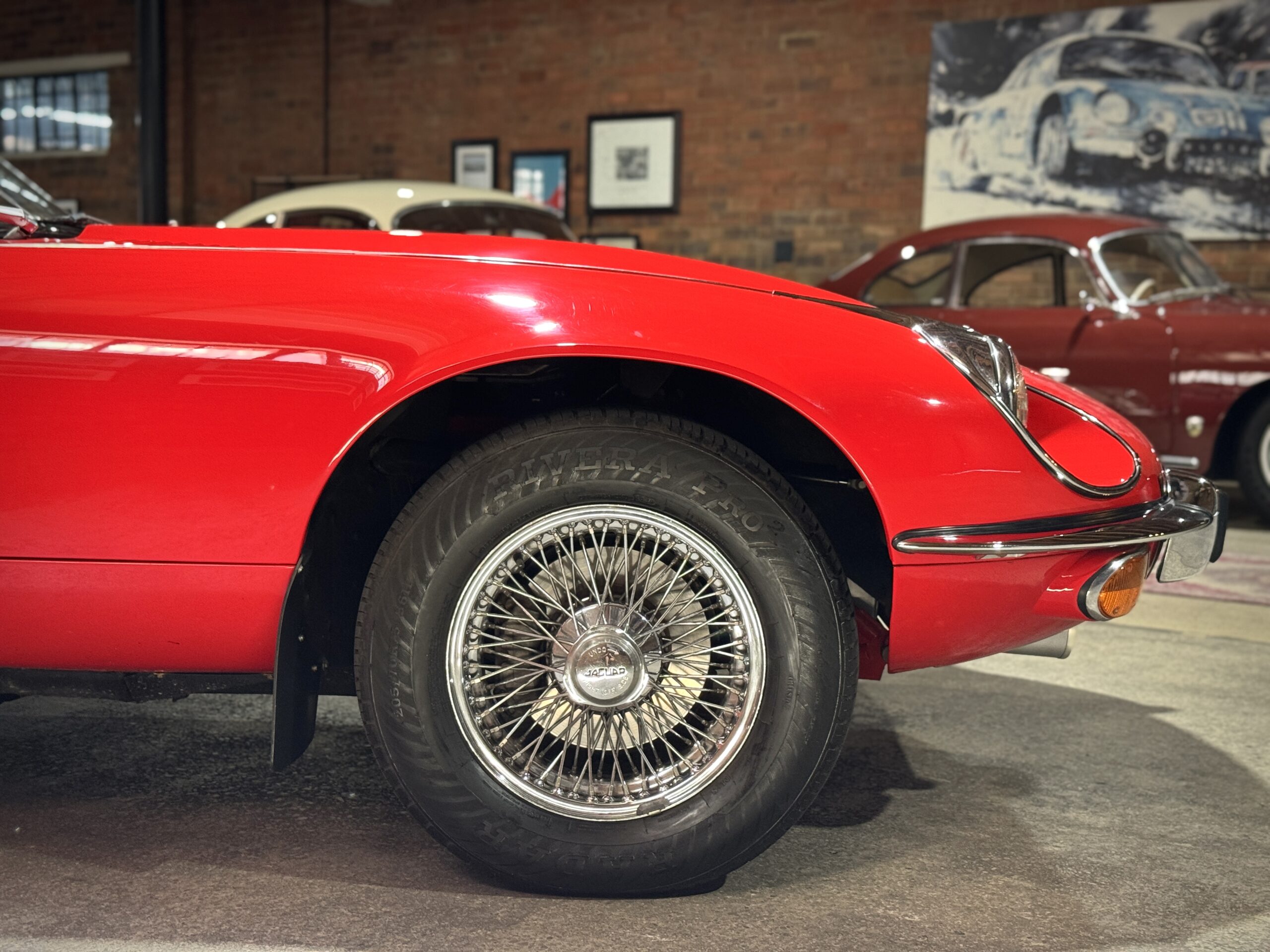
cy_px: 476
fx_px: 1761
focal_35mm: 48
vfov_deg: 30.3
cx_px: 635
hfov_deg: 39.7
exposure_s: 1/40
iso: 250
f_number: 1.78
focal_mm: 6.76
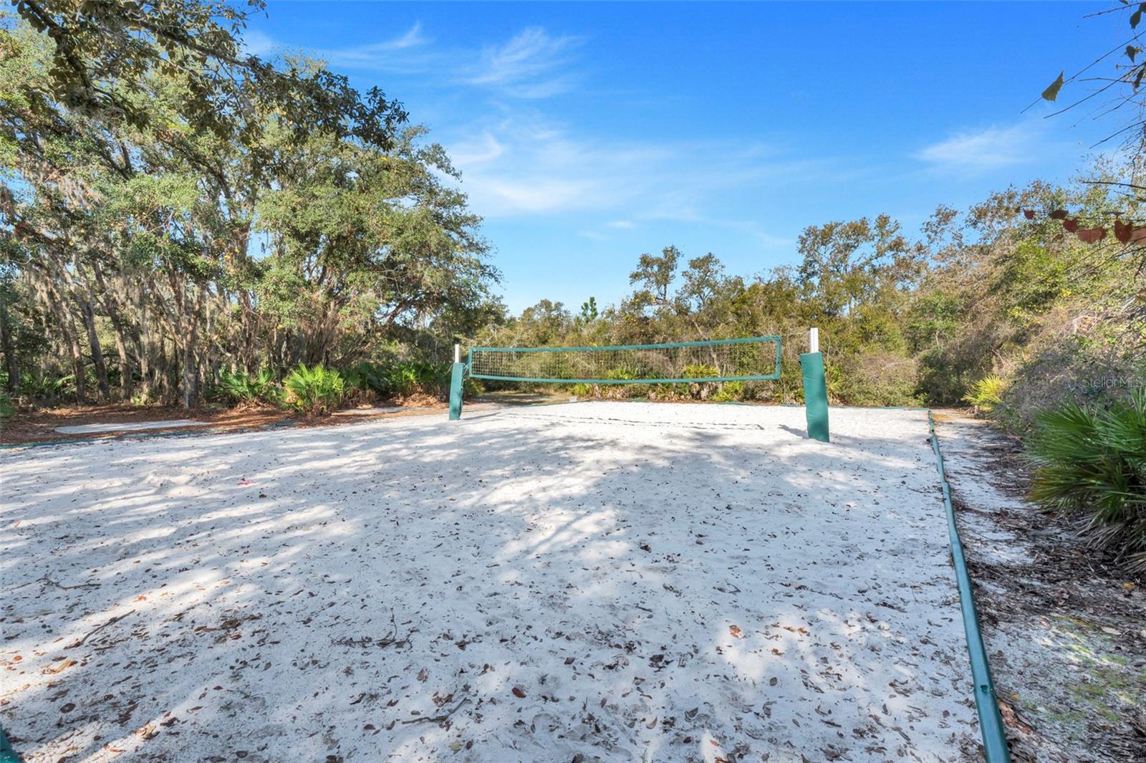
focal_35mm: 16
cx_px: 573
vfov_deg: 72.0
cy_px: 382
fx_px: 525
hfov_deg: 95.0
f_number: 9
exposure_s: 1/40
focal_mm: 11
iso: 250
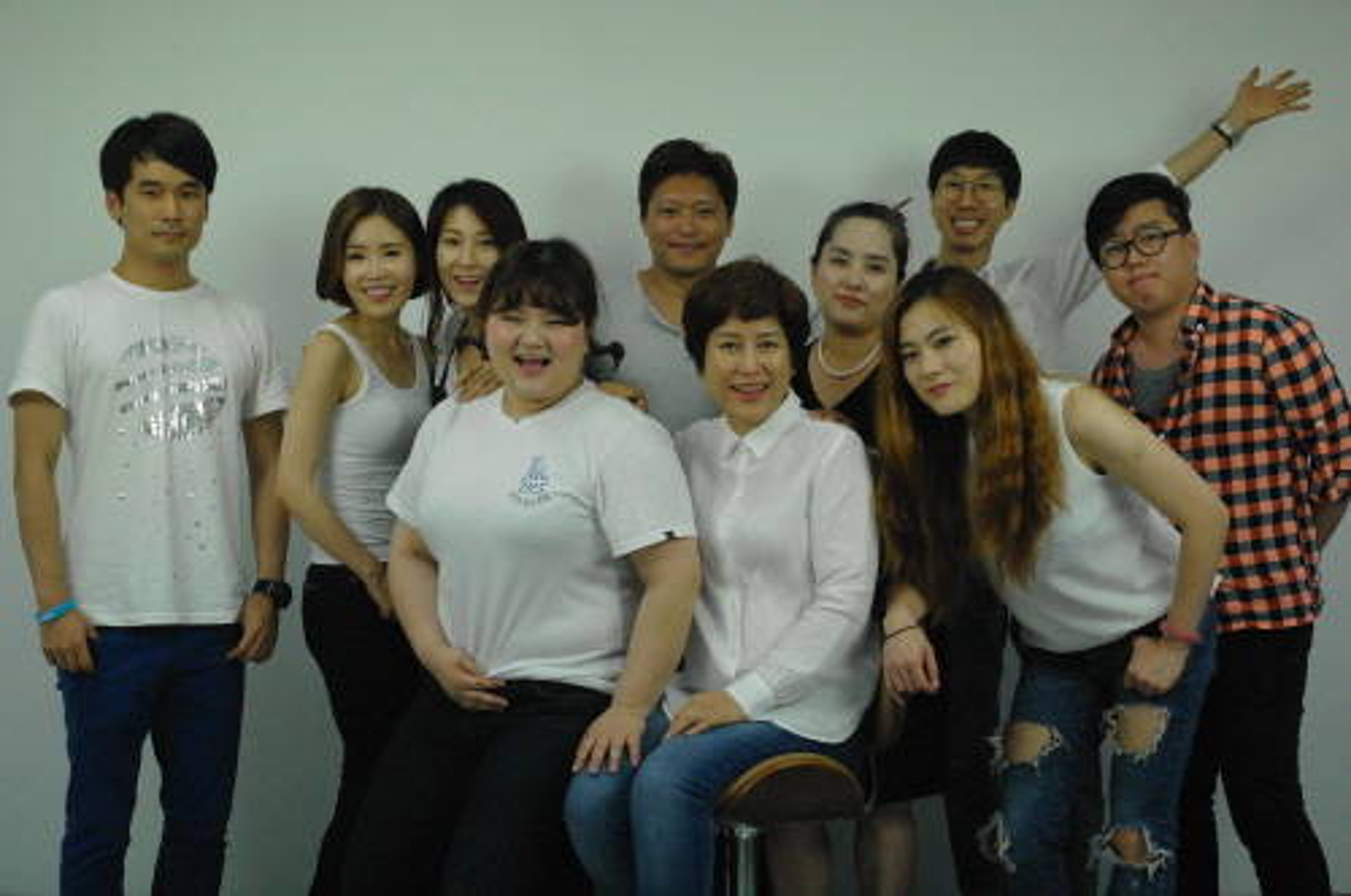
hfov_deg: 42.8
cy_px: 448
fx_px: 1724
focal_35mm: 46
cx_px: 676
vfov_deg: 29.2
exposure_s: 1/750
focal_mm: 30
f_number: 5
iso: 1600
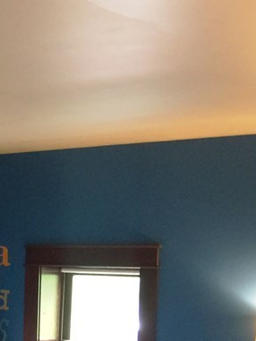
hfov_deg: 16.5
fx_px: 769
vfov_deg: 24.2
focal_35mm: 78
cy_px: 315
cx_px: -174
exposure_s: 1/15
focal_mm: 4.15
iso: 80
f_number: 2.2
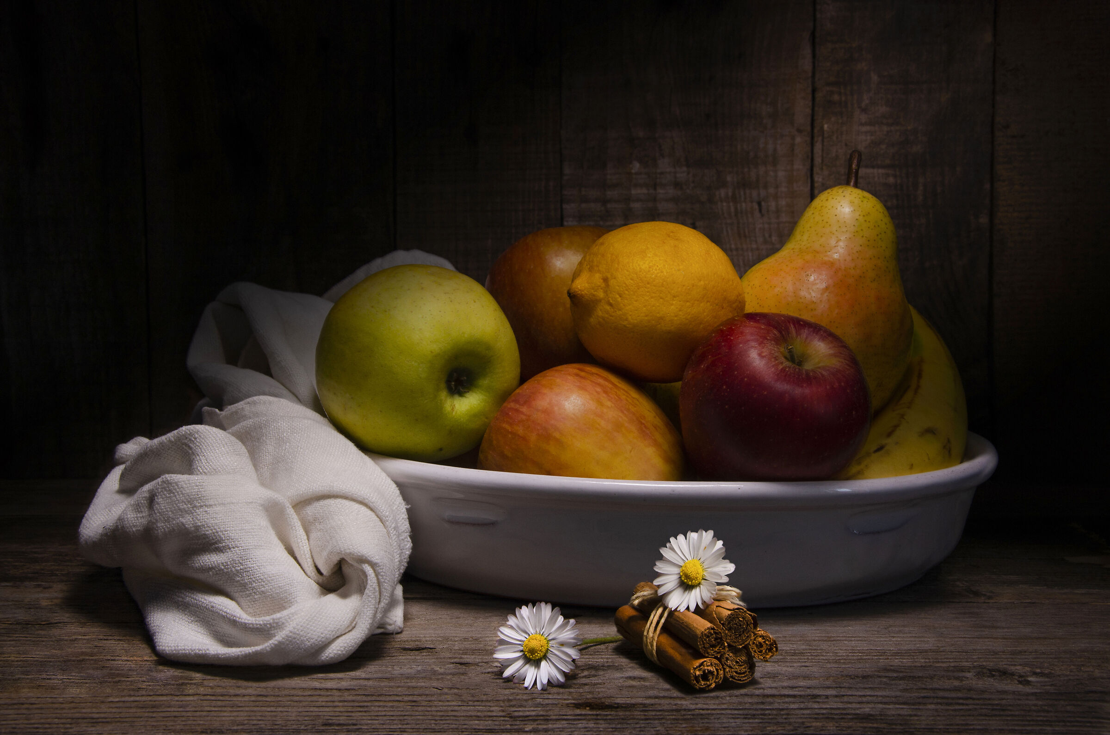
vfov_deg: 26.4
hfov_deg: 39.0
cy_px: 368
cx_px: 555
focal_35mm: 51
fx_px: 1569
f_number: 14
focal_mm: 34
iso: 100
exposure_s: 63
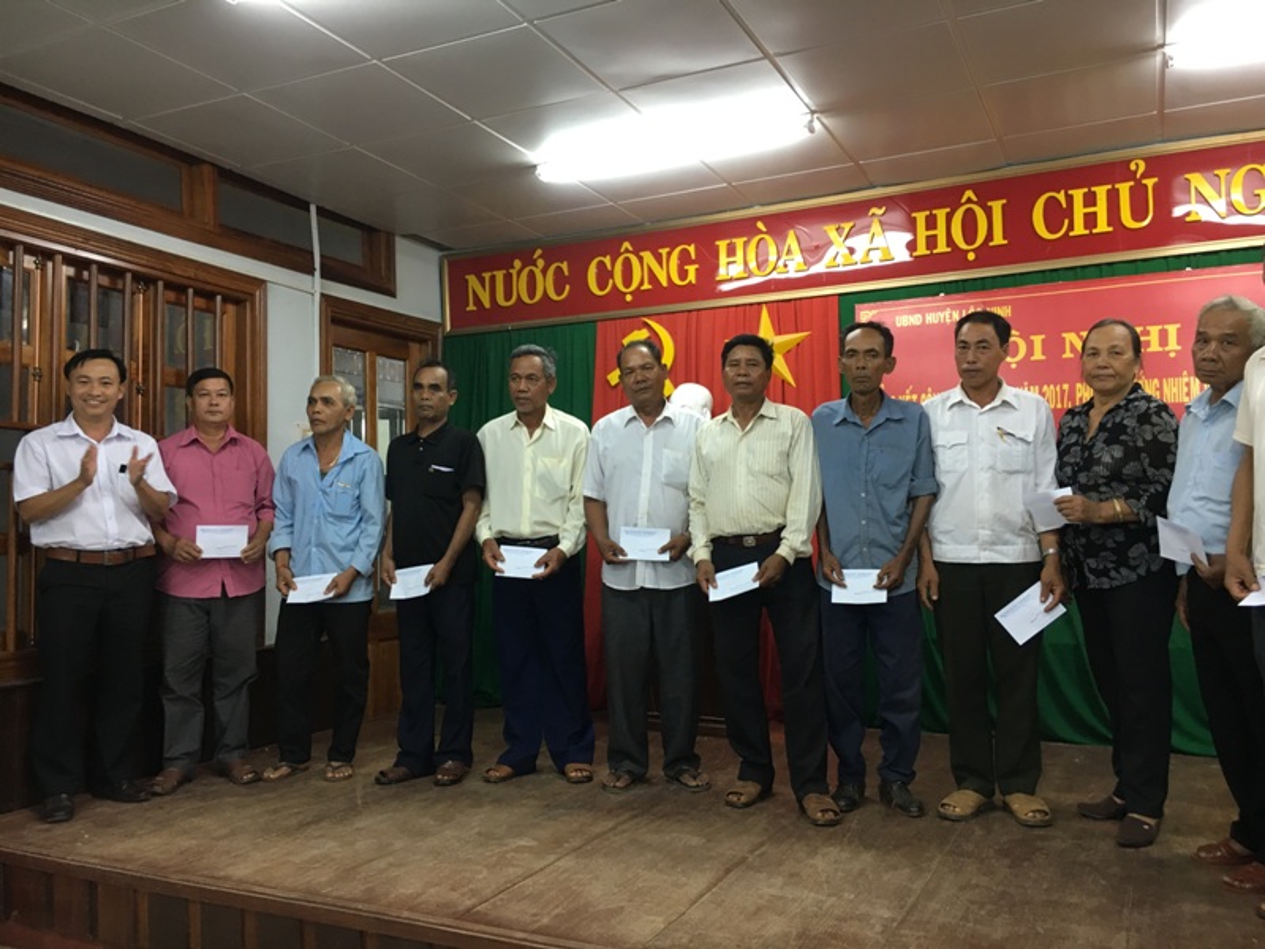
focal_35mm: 29
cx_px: 632
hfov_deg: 61.7
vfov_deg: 48.2
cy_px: 474
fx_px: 1060
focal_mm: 4.15
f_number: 2.2
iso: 100
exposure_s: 1/33
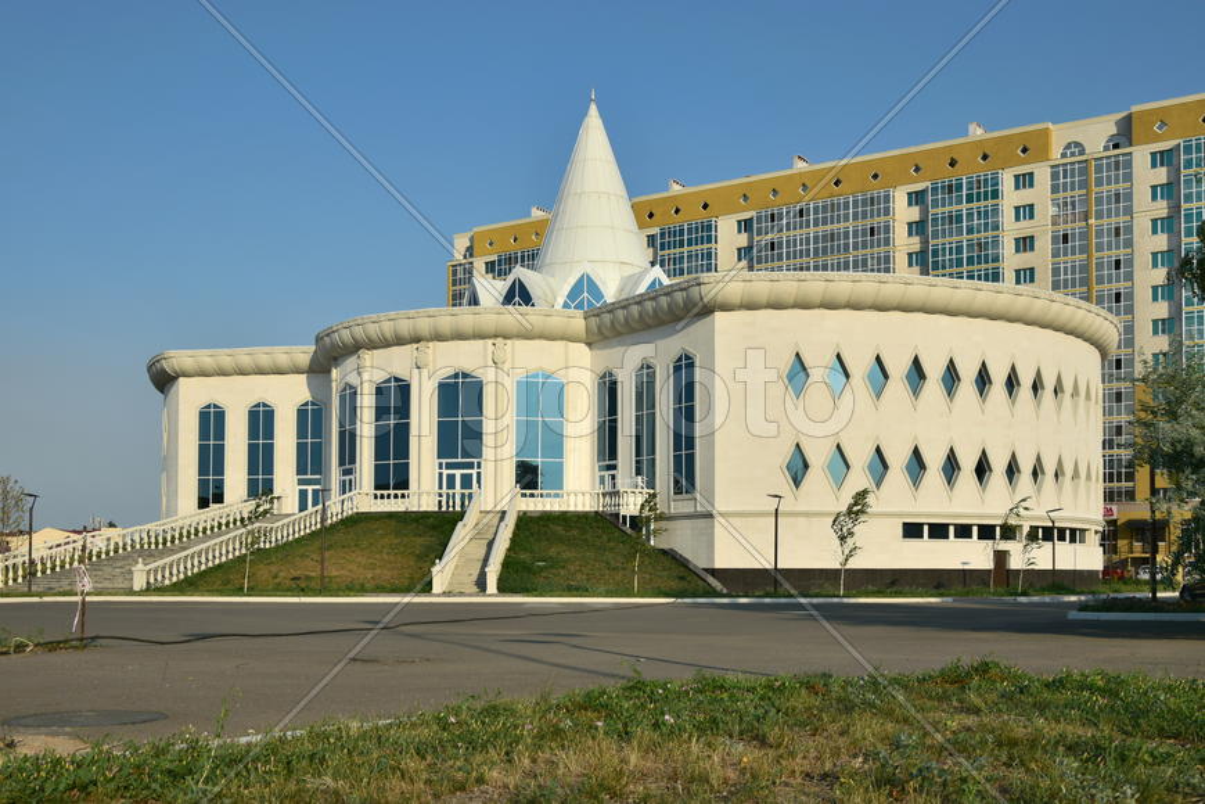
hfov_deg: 53.1
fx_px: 1205
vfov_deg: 36.9
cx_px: 602
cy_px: 402
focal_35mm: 36
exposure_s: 1/320
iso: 100
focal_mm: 24
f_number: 9
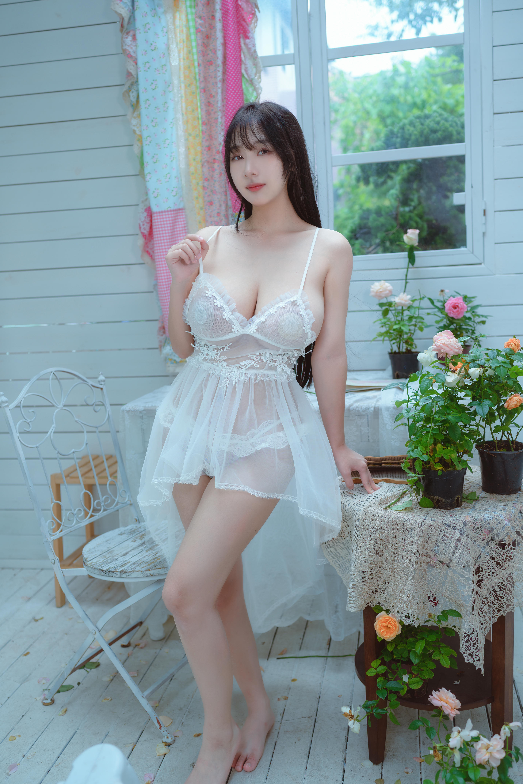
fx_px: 763
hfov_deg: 37.9
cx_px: 262
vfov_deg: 54.4
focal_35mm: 35
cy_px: 392
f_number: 2.8
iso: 100
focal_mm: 35
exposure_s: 1/320
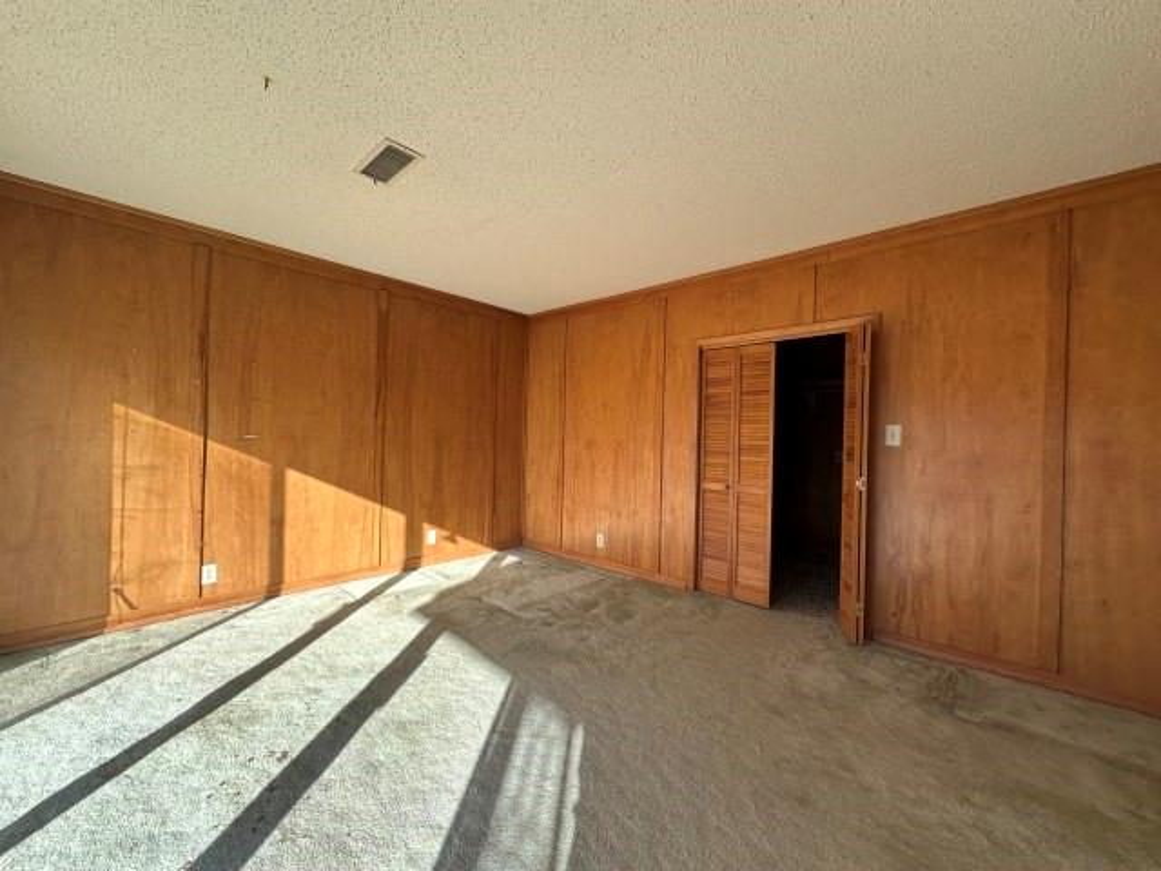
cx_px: 580
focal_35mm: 14
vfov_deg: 85.7
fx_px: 470
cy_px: 436
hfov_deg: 102.1
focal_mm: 2.22
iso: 40
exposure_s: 1/200
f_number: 2.2
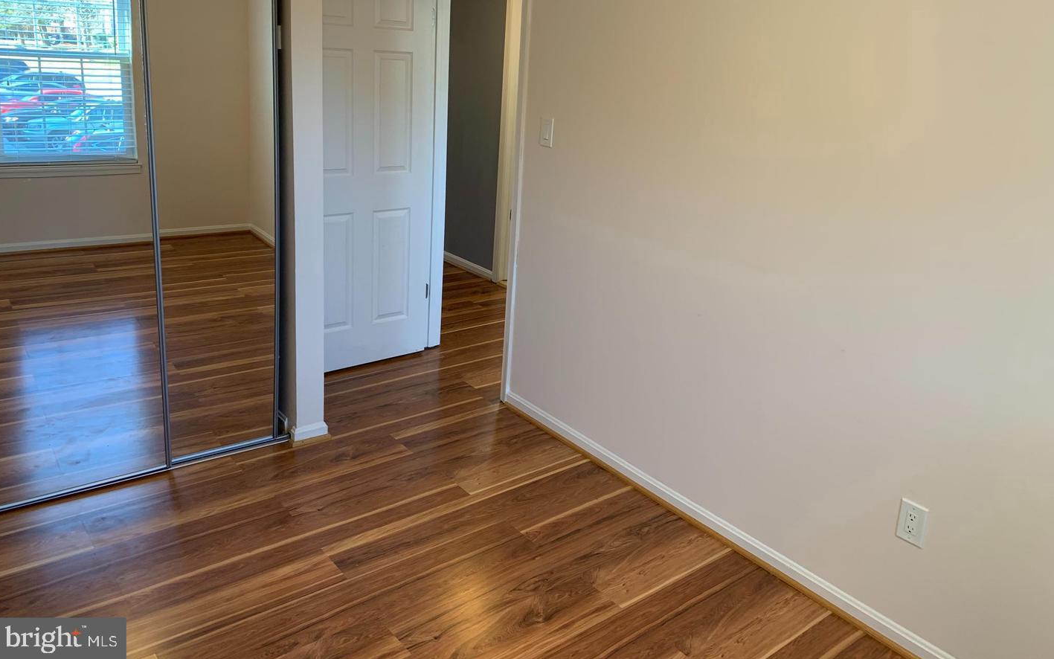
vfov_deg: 44.3
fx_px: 804
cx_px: 531
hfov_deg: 66.5
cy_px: 259
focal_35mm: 28
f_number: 1.8
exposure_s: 1/60
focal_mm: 4.25
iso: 80
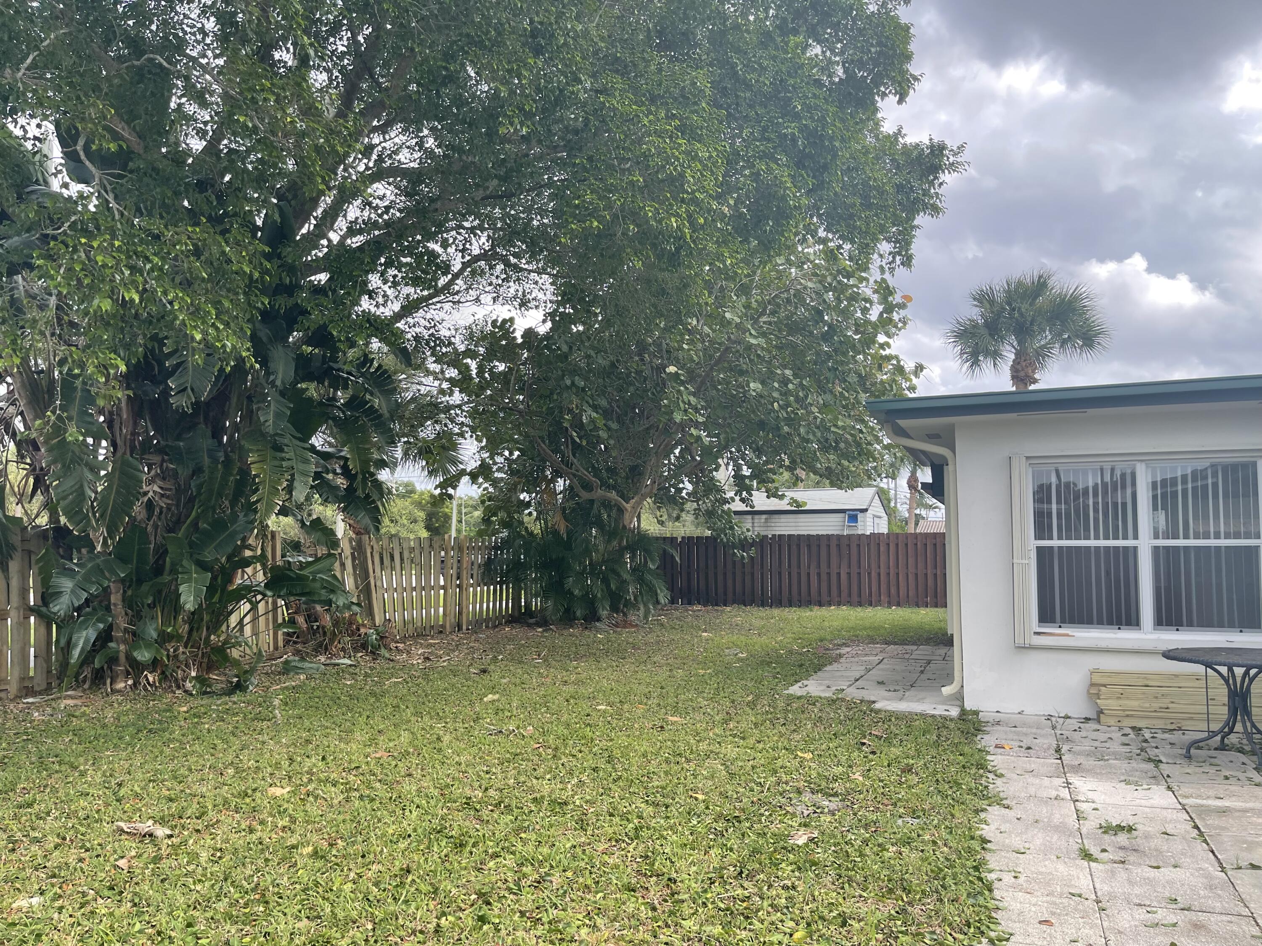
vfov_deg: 54.9
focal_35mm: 25
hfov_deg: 69.4
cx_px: 631
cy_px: 473
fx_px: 911
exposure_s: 1/824
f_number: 1.6
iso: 32
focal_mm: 5.1
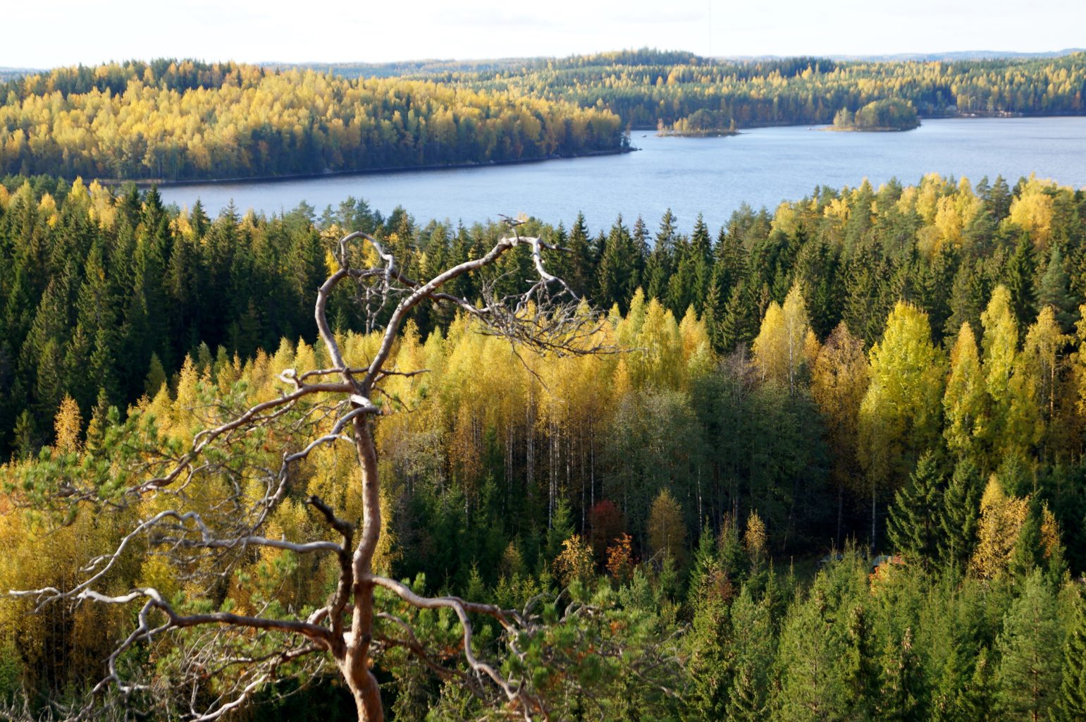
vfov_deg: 16.6
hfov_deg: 24.8
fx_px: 2471
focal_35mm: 82
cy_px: 361
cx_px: 543
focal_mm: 55
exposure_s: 1/100
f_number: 7.1
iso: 100
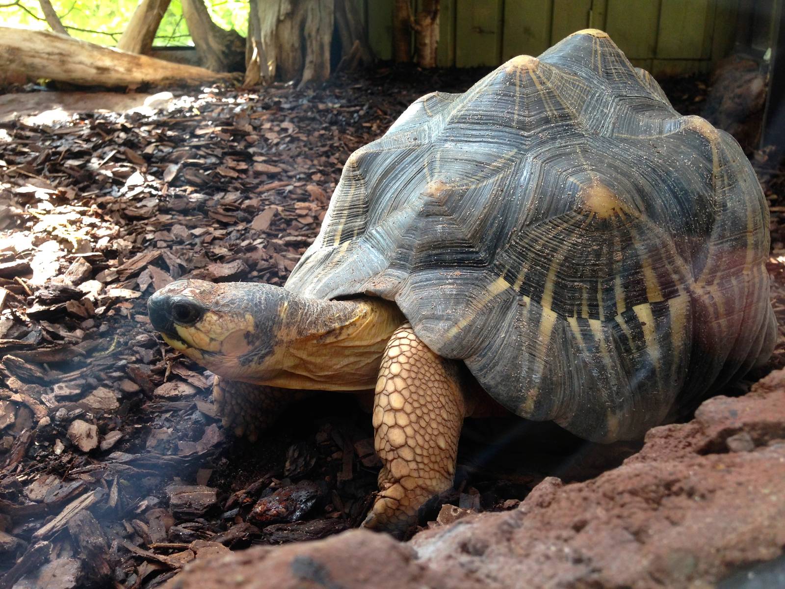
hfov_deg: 55.4
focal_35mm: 33
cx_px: 392
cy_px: 294
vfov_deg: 42.9
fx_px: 748
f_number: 2.4
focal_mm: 4.12
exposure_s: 1/40
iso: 64
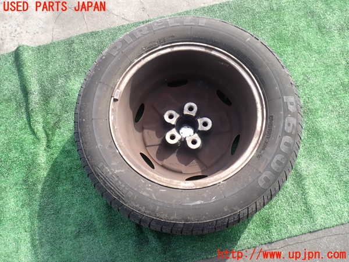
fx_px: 302
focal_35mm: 30
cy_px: 131
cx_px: 174
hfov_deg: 60.0
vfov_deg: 46.8
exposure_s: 1/200
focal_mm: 5.4
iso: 100
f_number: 3.2
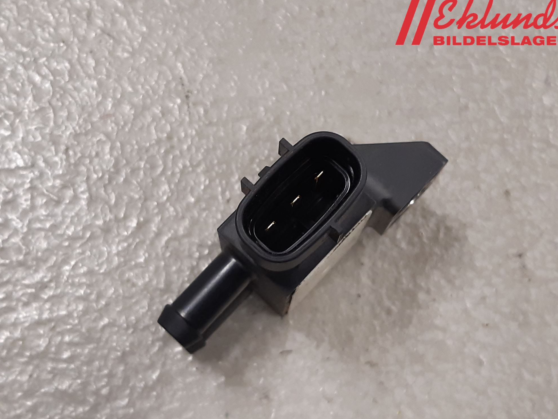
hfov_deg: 65.3
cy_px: 215
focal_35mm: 27
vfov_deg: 51.3
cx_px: 279
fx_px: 435
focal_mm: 3.93
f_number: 1.7
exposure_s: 1/50
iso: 125
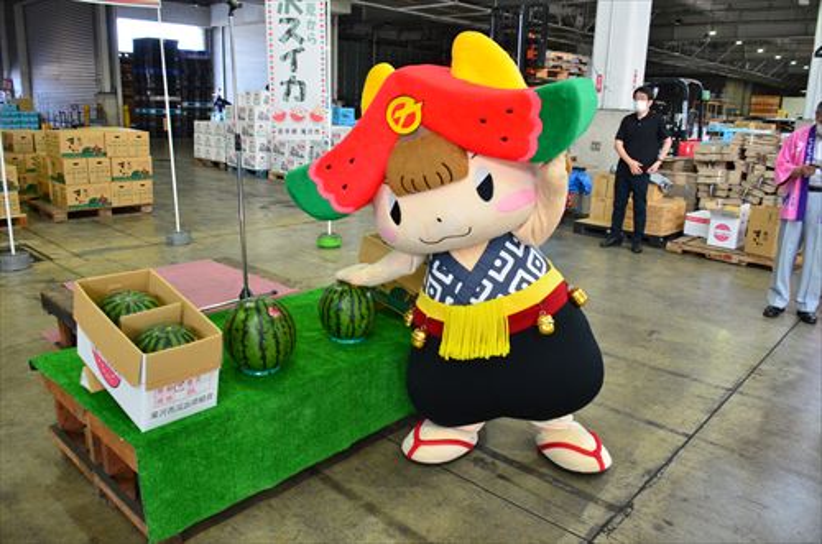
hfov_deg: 67.5
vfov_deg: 47.7
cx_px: 411
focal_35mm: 27
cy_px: 272
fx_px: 615
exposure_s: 1/100
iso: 1600
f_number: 5
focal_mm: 18
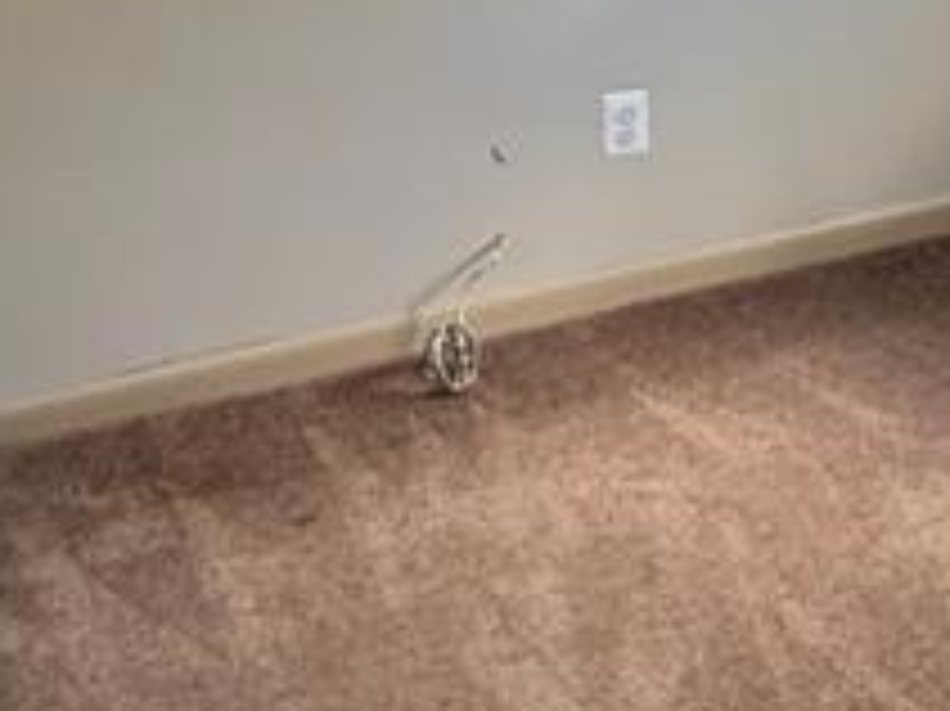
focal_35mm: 68
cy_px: 18
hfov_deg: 27.0
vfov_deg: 20.9
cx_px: 955
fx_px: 1865
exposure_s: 1/99
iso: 250
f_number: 2.2
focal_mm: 2.22
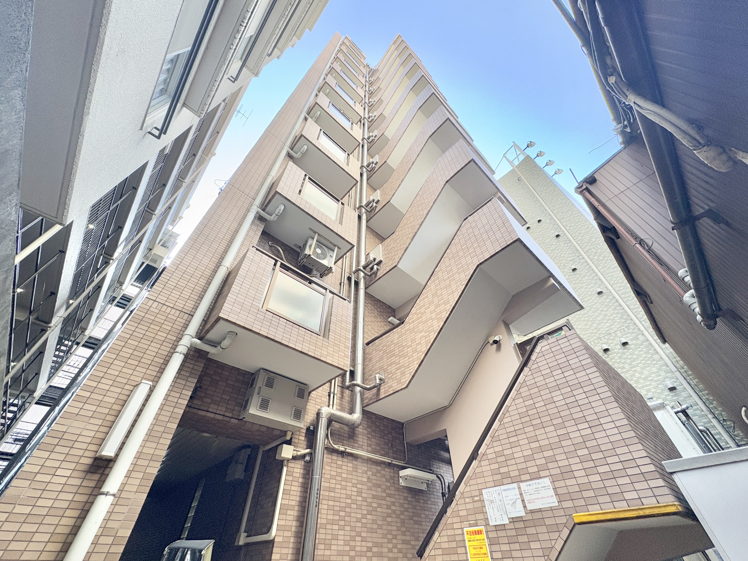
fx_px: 303
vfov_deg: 85.7
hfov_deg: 102.1
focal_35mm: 14
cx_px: 374
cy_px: 280
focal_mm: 2.22
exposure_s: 1/99
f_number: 2.2
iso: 80
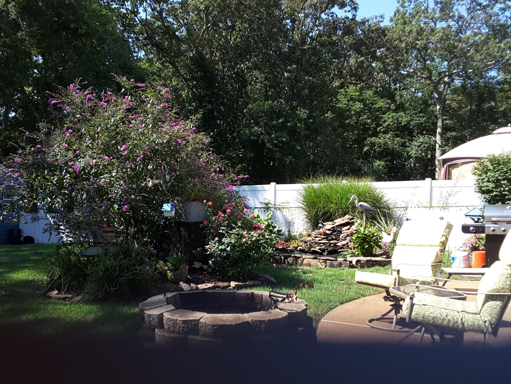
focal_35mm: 36
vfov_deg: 39.6
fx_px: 532
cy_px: 217
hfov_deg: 51.3
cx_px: 259
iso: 40
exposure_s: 1/445
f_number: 1.9
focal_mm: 2.9
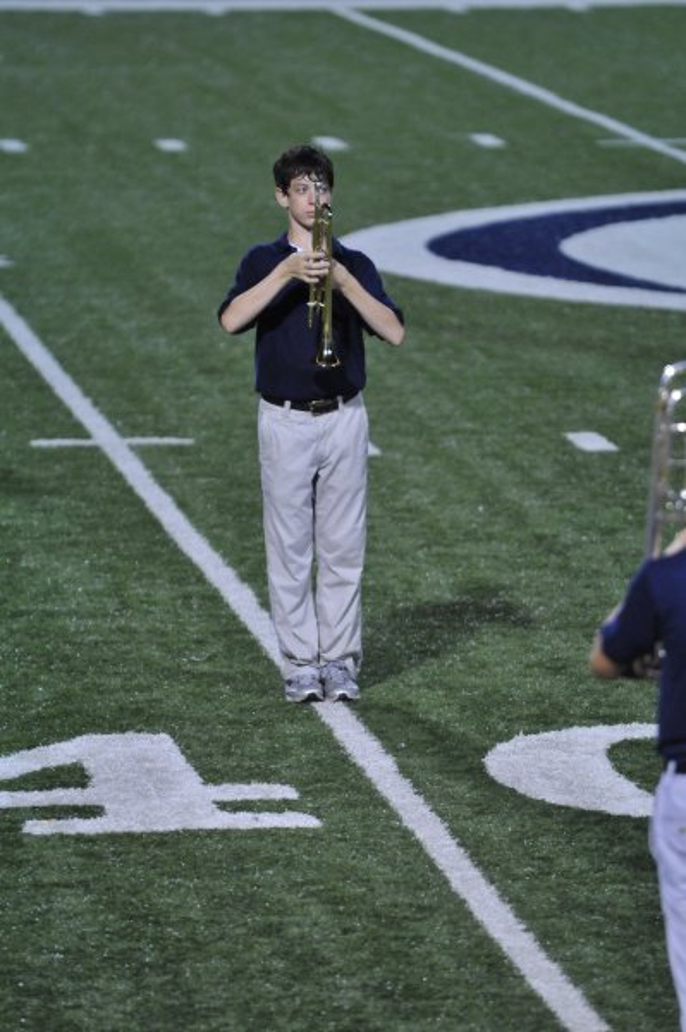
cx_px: 343
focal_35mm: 300
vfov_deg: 6.9
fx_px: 8589
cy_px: 516
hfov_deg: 4.6
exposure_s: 1/200
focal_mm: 200
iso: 1600
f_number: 2.8
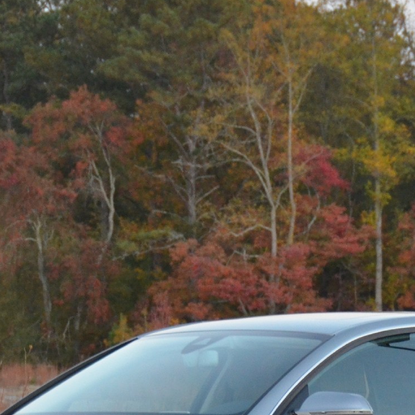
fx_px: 4056
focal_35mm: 299
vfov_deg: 5.8
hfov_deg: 5.9
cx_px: 309
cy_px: 394
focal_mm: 70
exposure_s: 1/80
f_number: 5
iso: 1600
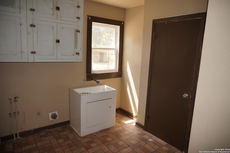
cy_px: 76
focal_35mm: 24
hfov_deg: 73.8
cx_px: 115
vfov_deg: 53.1
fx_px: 153
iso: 100
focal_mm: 16
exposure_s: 1/160
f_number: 3.5
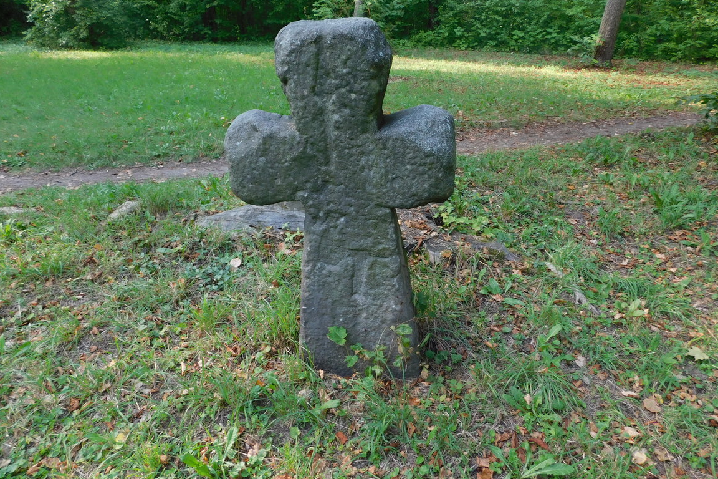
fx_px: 519
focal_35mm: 26
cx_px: 352
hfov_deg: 69.4
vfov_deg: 49.3
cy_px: 200
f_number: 3
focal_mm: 4.1
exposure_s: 1/60
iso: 125
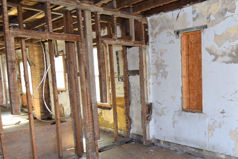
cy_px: 99
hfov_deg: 54.4
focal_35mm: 33
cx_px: 181
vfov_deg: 39.7
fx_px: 218
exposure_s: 1/80
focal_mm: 12
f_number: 4.5
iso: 800
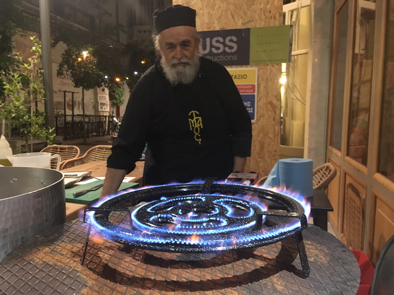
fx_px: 330
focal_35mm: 29
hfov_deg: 61.7
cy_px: 148
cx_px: 197
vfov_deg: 48.2
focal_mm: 4.15
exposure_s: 1/17
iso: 500
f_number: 2.2
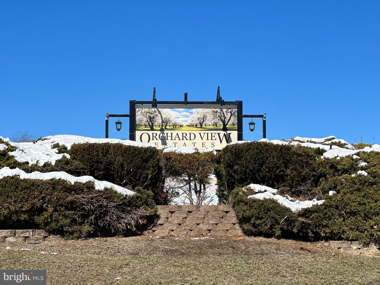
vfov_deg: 19.1
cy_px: 142
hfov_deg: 25.3
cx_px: 190
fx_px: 845
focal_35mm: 77
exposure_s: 1/1309
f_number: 2.8
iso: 32
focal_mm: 9
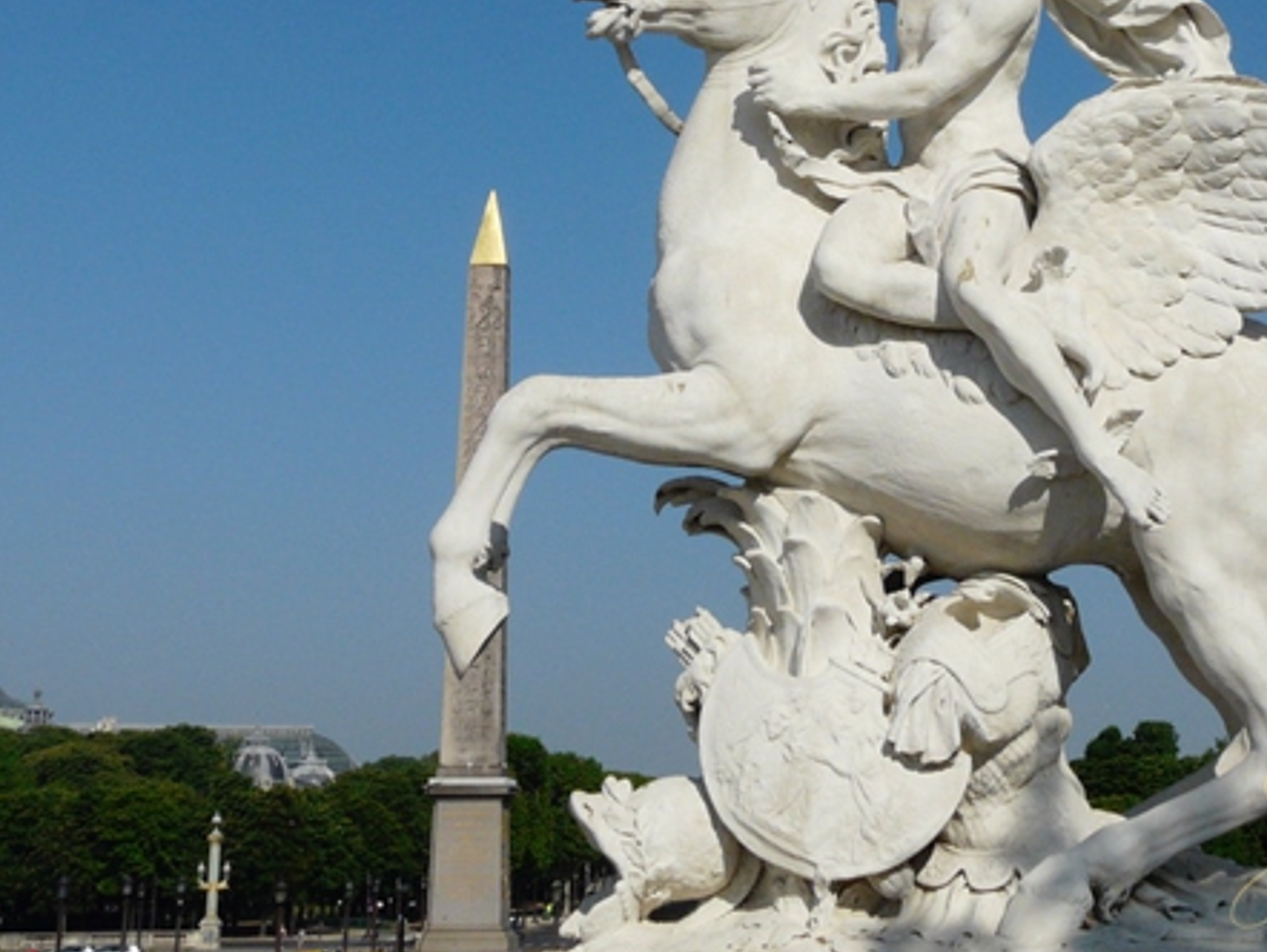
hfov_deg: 25.3
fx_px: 2783
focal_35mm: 76
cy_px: 169
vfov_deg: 19.2
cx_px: 966
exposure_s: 1/640
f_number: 8
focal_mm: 6.8
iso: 100
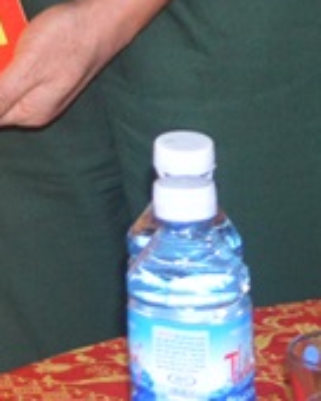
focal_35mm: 235
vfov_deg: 7.6
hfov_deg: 6.3
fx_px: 2787
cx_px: -441
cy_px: -599
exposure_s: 1/60
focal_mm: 21
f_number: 3.8
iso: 560
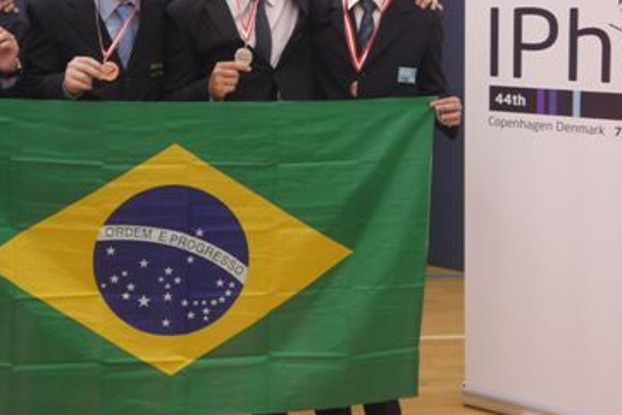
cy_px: 74
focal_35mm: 59
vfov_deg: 22.7
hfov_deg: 33.8
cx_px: 245
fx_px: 1020
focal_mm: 16
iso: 400
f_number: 3.8
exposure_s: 1/15
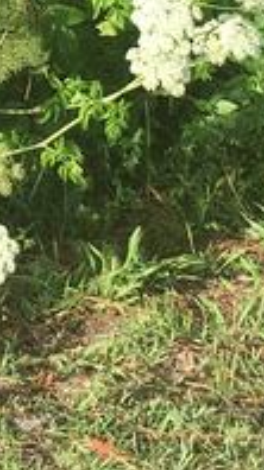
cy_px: -199
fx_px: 1859
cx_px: -230
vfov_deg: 13.7
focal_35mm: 149
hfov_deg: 7.8
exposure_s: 1/601
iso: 25
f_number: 2.2
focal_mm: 4.15
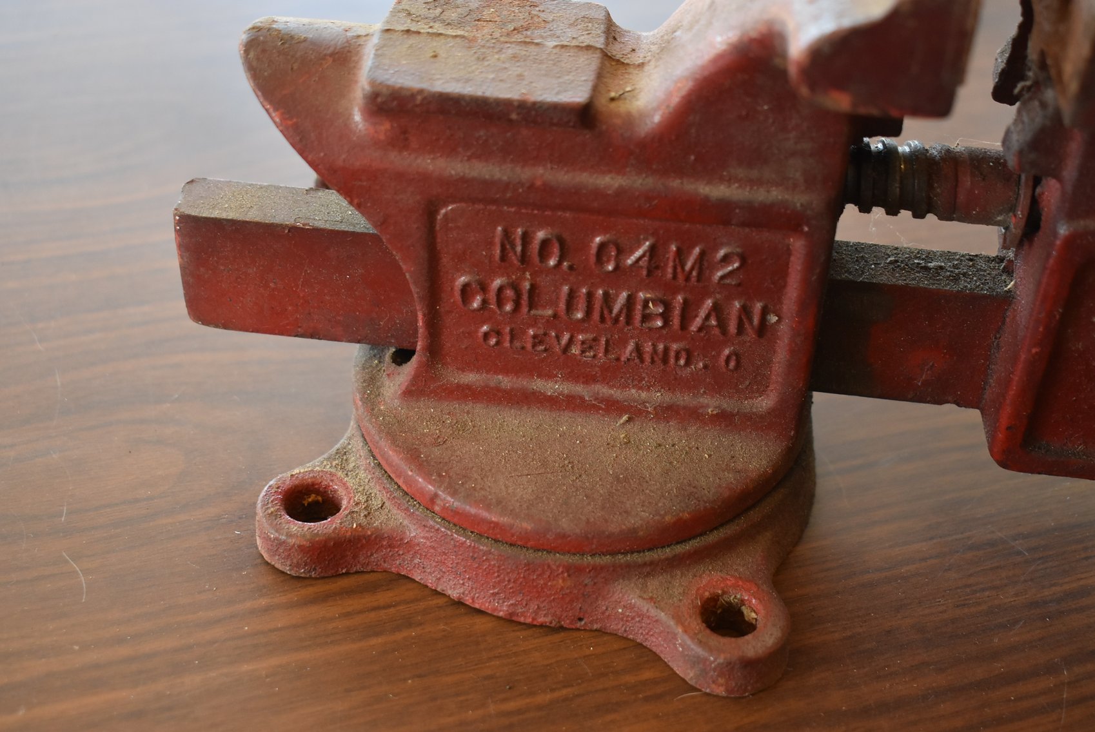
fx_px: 1598
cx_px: 548
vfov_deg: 25.8
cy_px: 366
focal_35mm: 52
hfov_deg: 37.8
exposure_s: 1/125
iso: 900
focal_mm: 35
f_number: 4.5
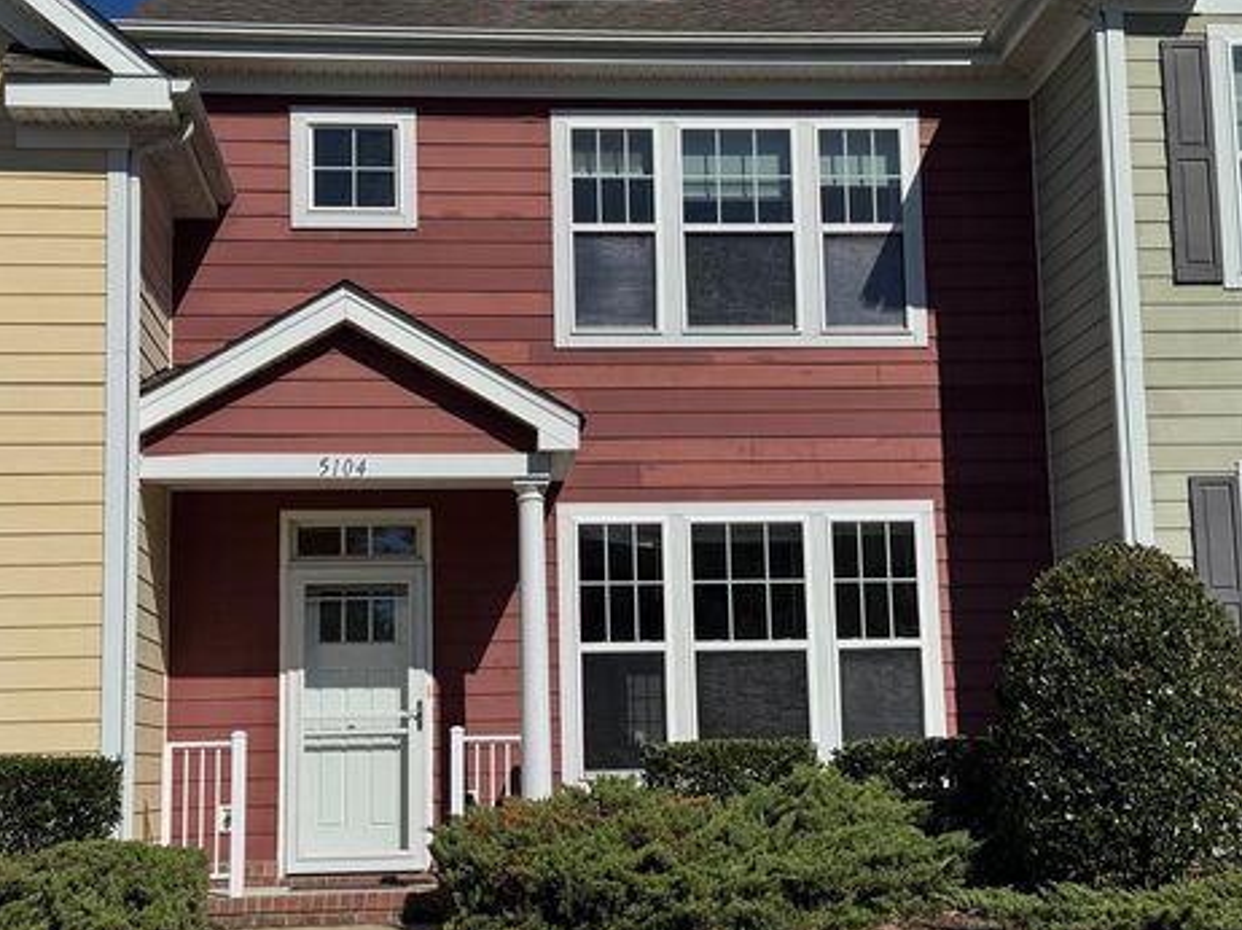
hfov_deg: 36.8
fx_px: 1865
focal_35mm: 52
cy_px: 482
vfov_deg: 28.0
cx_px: 581
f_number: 1.78
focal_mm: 6.76
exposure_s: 1/12500
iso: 64
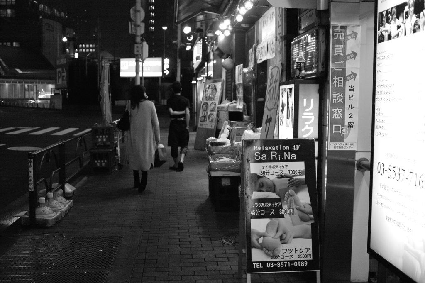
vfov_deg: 32.6
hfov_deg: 47.4
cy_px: 142
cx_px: 212
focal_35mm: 41
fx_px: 484
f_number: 2.8
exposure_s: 1/100
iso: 800
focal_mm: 24.2
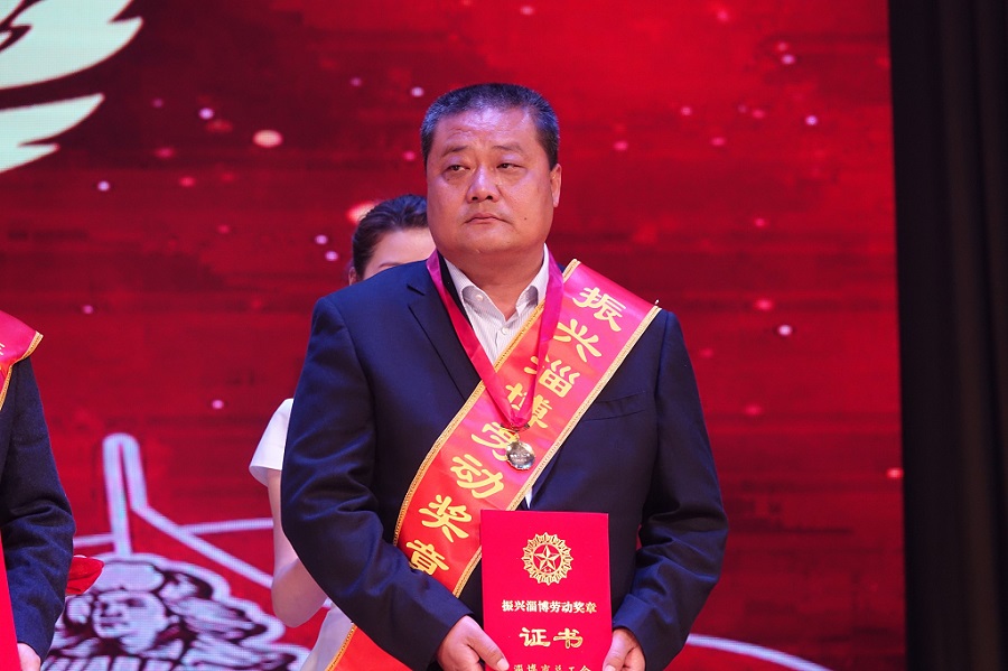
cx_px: 504
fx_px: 6408
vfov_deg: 6.0
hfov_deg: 9.0
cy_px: 336
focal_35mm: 229
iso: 800
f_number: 4
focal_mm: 83.9
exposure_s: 1/160
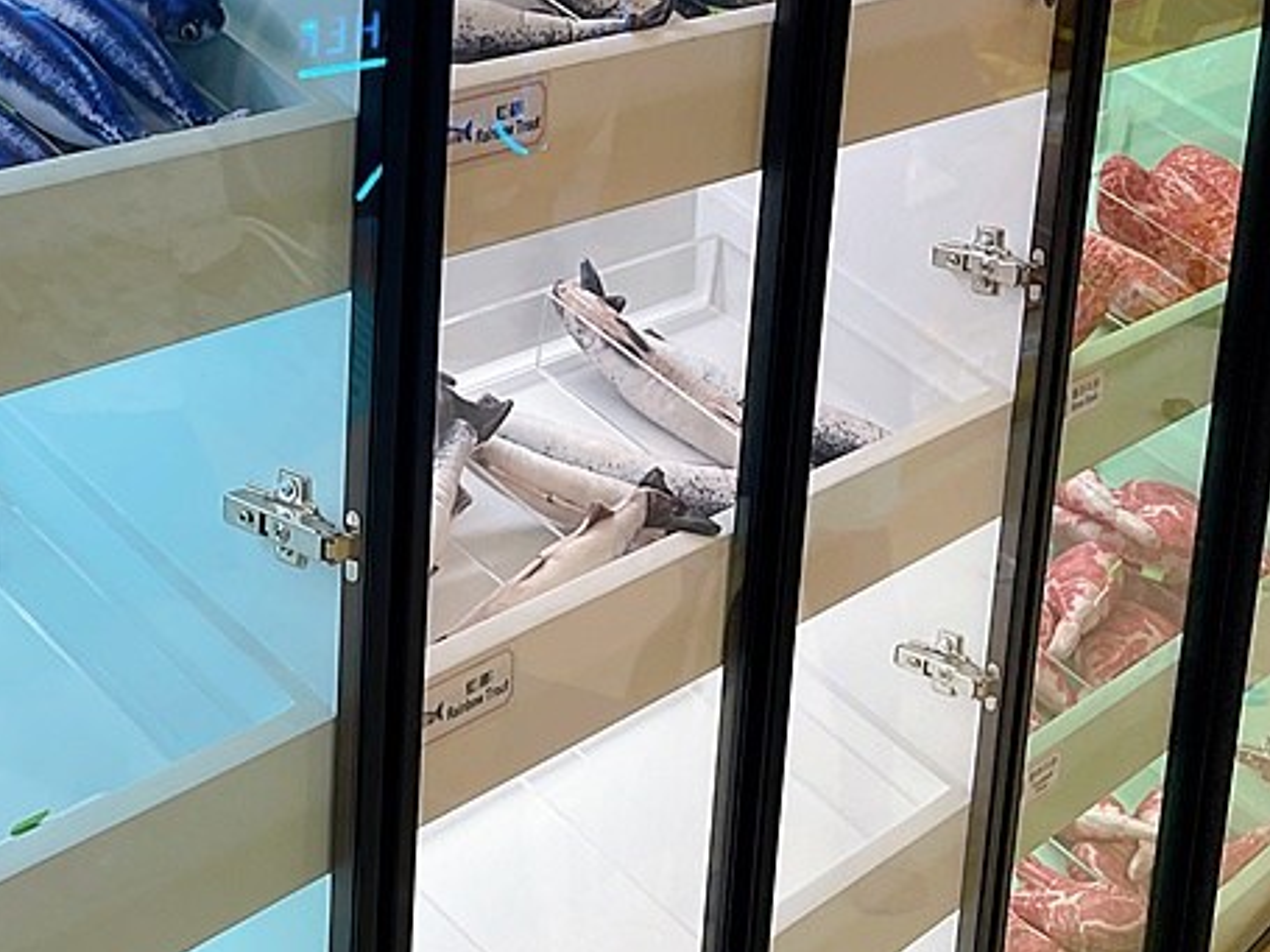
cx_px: 89
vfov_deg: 22.0
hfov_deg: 28.1
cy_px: 226
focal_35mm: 66
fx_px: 2421
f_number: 1.6
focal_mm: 5.1
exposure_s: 1/231
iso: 32
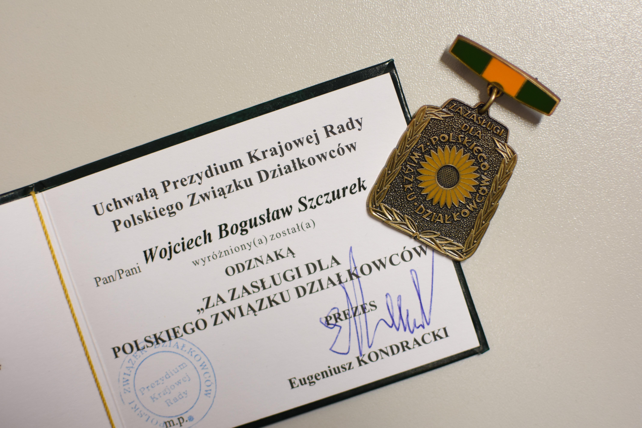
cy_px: 214
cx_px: 321
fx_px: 936
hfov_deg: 37.9
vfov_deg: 25.8
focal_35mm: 52
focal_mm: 35
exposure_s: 1/125
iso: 500
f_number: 2
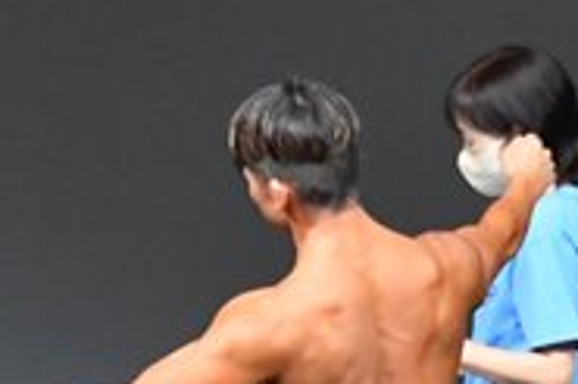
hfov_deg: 1.9
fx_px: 17132
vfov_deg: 1.3
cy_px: 652
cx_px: -367
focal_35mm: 1068
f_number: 5.6
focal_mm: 170
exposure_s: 1/400
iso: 5000
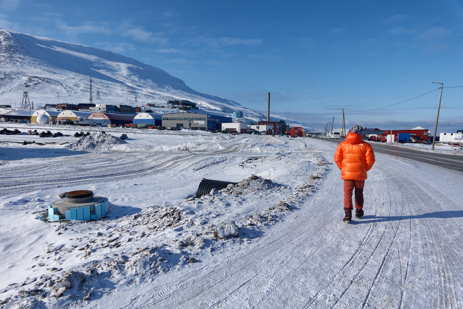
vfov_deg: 53.1
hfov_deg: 73.7
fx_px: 309
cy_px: 154
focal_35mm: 24
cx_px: 232
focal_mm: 9
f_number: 2.8
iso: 80
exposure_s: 1/2500
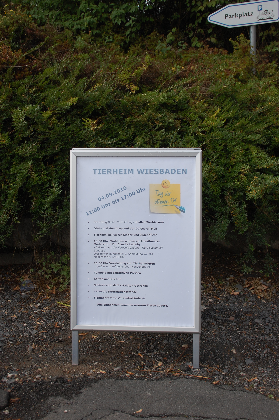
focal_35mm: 42
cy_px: 210
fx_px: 489
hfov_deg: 31.8
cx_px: 140
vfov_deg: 46.4
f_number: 8
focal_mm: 28
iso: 200
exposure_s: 1/250
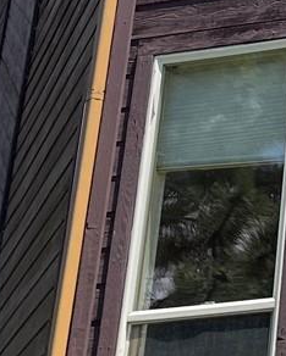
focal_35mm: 139
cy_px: -23
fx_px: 1469
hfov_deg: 9.8
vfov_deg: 13.6
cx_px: 693
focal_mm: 5.1
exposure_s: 1/1553
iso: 32
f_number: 1.6
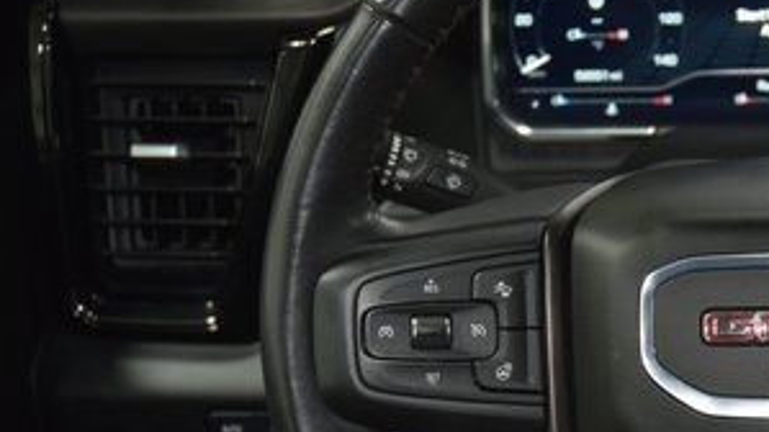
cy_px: 307
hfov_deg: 19.8
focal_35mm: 104
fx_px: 2123
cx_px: 800
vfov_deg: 11.6
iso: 1400
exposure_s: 1/30
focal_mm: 31
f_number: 4
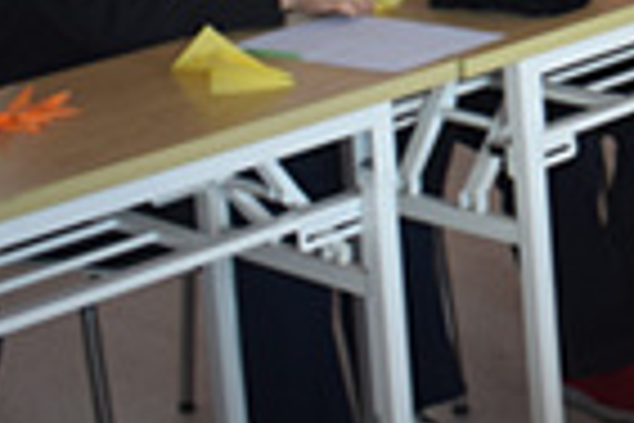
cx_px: 1021
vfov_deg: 9.8
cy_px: -284
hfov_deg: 14.1
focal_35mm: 134
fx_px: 2360
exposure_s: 1/60
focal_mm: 18
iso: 400
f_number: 4
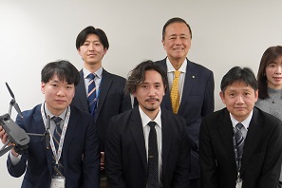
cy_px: 122
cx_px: 131
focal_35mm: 59
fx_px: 460
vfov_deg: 23.0
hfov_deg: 34.1
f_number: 4.5
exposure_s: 1/160
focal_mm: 29
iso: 2500
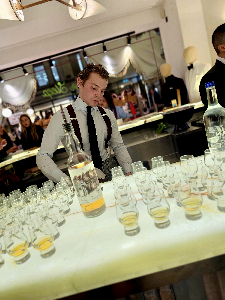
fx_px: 199
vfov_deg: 73.9
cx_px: 112
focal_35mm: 23
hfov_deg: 58.9
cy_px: 150
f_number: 1.7
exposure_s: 1/100
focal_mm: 6.3
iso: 640
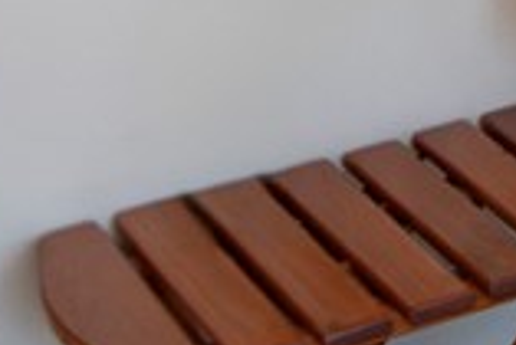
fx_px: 2381
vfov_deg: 7.1
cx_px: 1579
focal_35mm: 166
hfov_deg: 9.5
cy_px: -800
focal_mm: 24
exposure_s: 1/200
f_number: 3.5
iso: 500
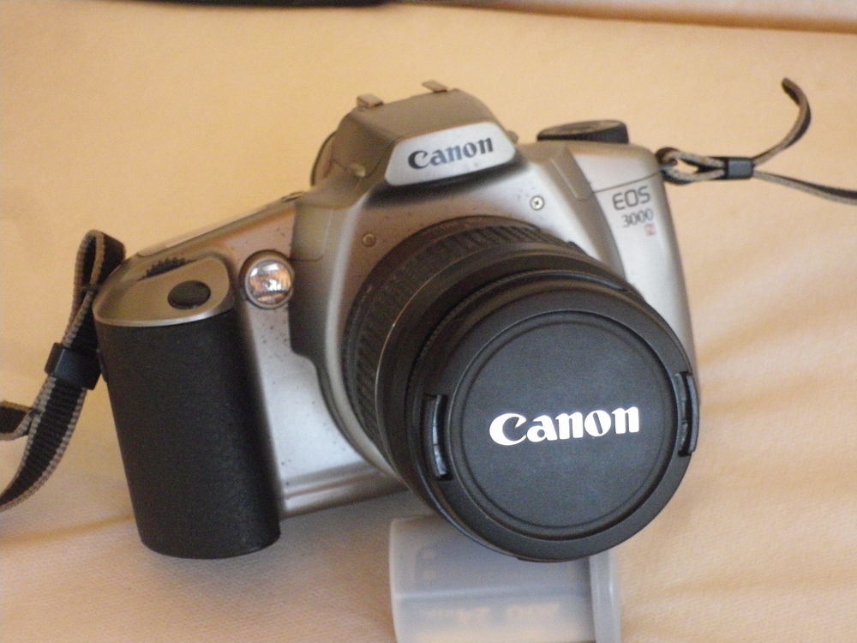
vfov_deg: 11.8
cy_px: 322
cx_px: 428
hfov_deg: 15.6
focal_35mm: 126
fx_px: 3119
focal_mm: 22.73
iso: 800
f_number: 5.7
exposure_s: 1/200
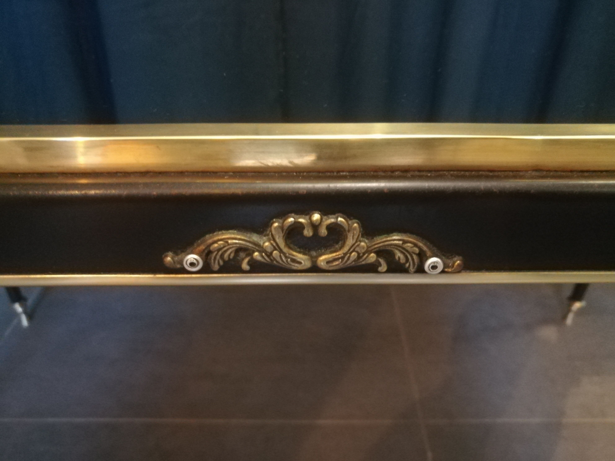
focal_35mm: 26
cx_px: 308
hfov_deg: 67.3
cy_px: 230
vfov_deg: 53.1
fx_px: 462
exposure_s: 1/14.3
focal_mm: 3.83
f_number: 2.2
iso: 2000
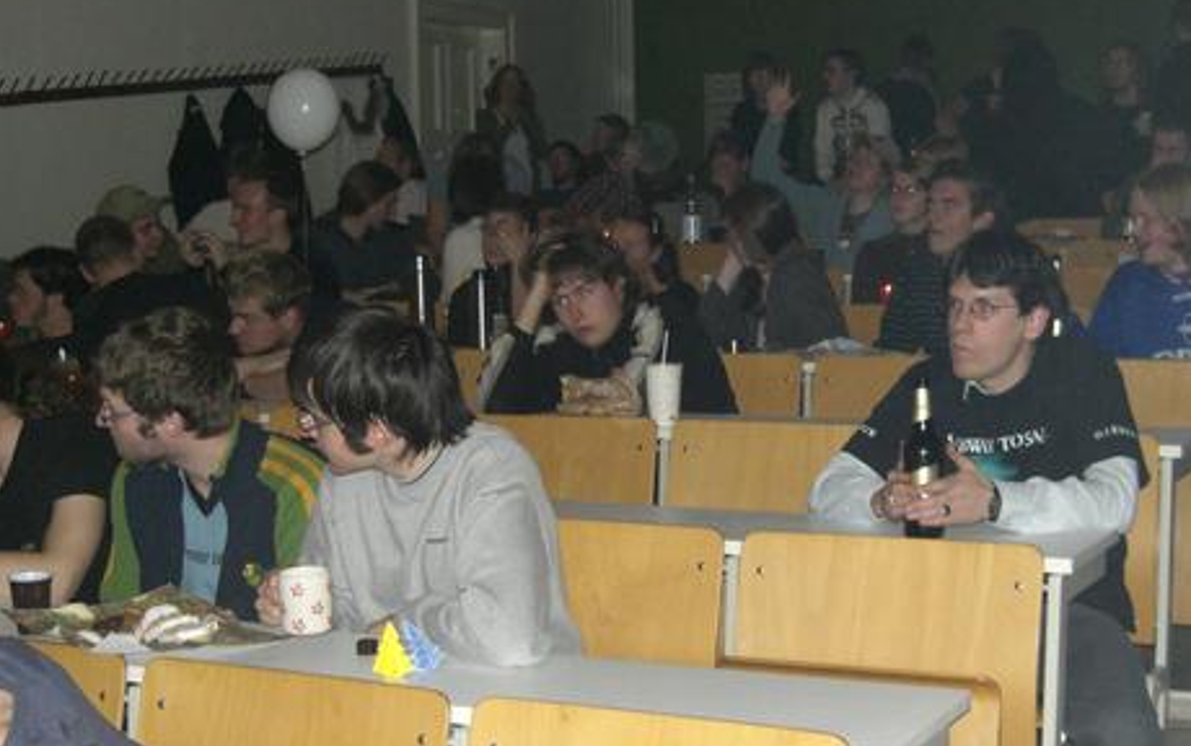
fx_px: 1819
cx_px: 704
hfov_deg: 36.2
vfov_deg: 23.2
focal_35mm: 56
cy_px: 378
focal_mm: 6.3
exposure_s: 1/60
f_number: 3.1
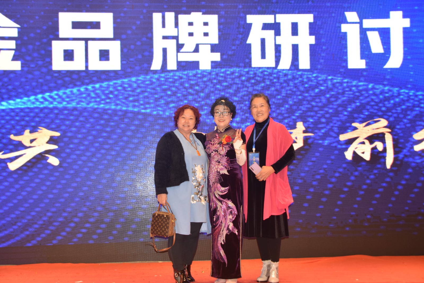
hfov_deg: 35.1
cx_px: 212
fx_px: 671
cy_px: 142
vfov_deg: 23.8
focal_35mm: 57
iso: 800
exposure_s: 1/100
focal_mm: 38
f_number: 5
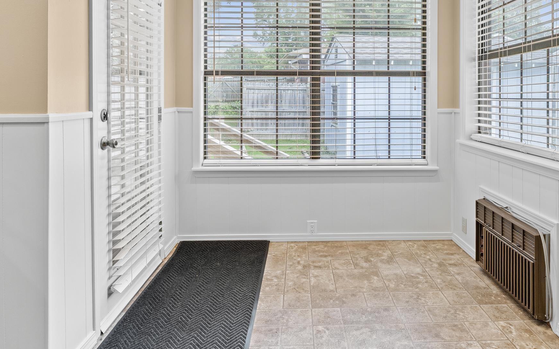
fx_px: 383
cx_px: 309
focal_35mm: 25
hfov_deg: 72.0
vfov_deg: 47.0
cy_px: 82
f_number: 9
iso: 200
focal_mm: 11.4
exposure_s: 1/4
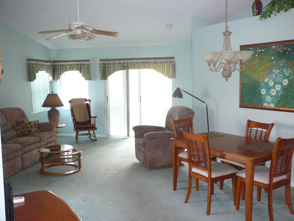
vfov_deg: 40.7
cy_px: 110
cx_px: 147
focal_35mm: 35
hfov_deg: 52.6
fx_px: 297
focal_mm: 5.2
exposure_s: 1/30
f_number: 2.8
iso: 400
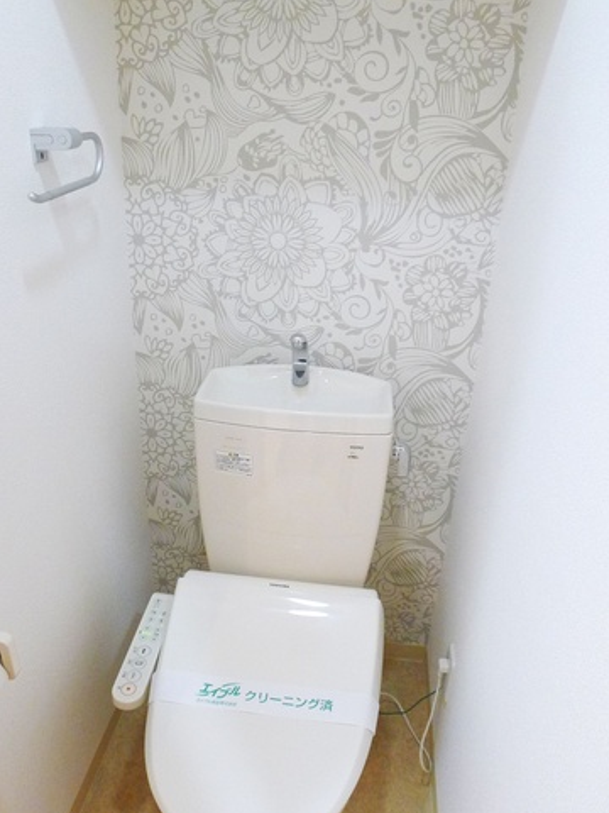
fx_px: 821
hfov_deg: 40.7
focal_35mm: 35
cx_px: 295
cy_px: 429
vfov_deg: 52.6
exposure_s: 1/60
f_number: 2
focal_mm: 5.1
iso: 400
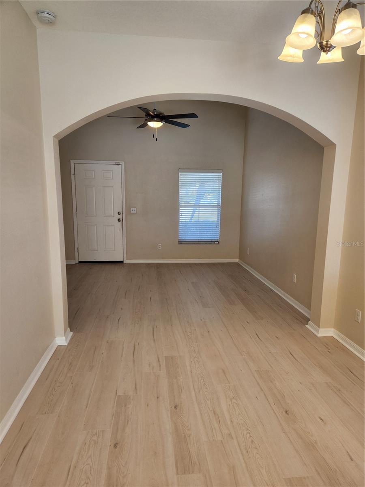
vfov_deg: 73.9
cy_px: 244
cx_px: 182
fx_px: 323
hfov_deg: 58.9
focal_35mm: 23
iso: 80
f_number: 1.8
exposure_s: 1/120
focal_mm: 5.4
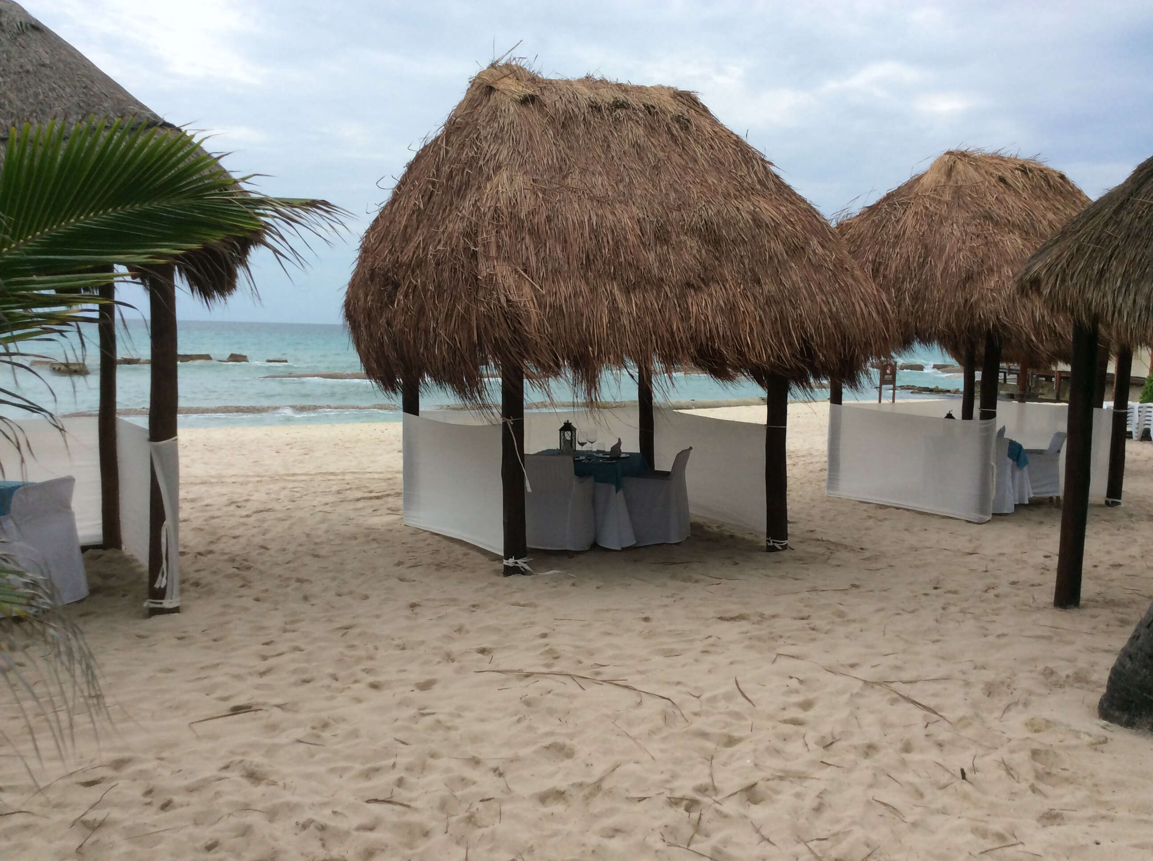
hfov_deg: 56.9
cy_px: 430
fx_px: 1064
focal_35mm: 32
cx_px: 576
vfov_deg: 44.1
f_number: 2.4
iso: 32
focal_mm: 3.3
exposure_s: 1/805
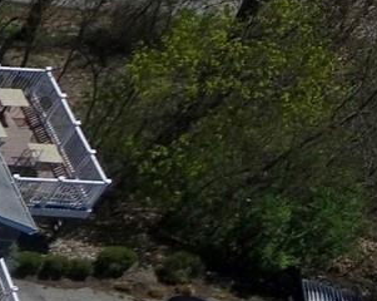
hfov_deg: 9.5
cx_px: -901
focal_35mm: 133
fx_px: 1482
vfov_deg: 10.7
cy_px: 588
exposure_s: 1/2688
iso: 100
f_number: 2.8
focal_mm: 3.61
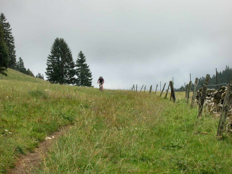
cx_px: 116
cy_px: 87
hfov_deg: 19.8
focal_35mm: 99
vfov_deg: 14.9
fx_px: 664
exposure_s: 1/112
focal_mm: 16.4
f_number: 8.1
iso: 50
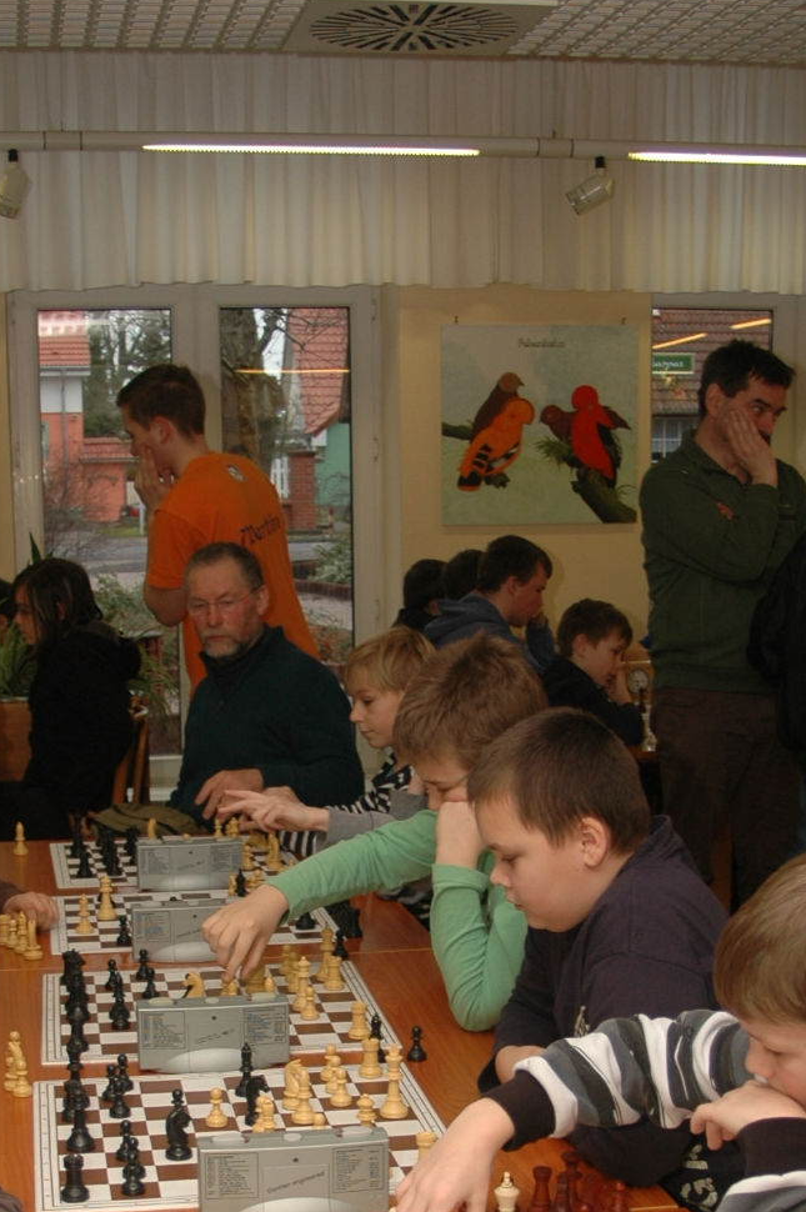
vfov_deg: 34.2
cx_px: 340
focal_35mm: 57
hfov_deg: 23.7
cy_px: 943
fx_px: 1918
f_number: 4
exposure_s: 1/60
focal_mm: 18
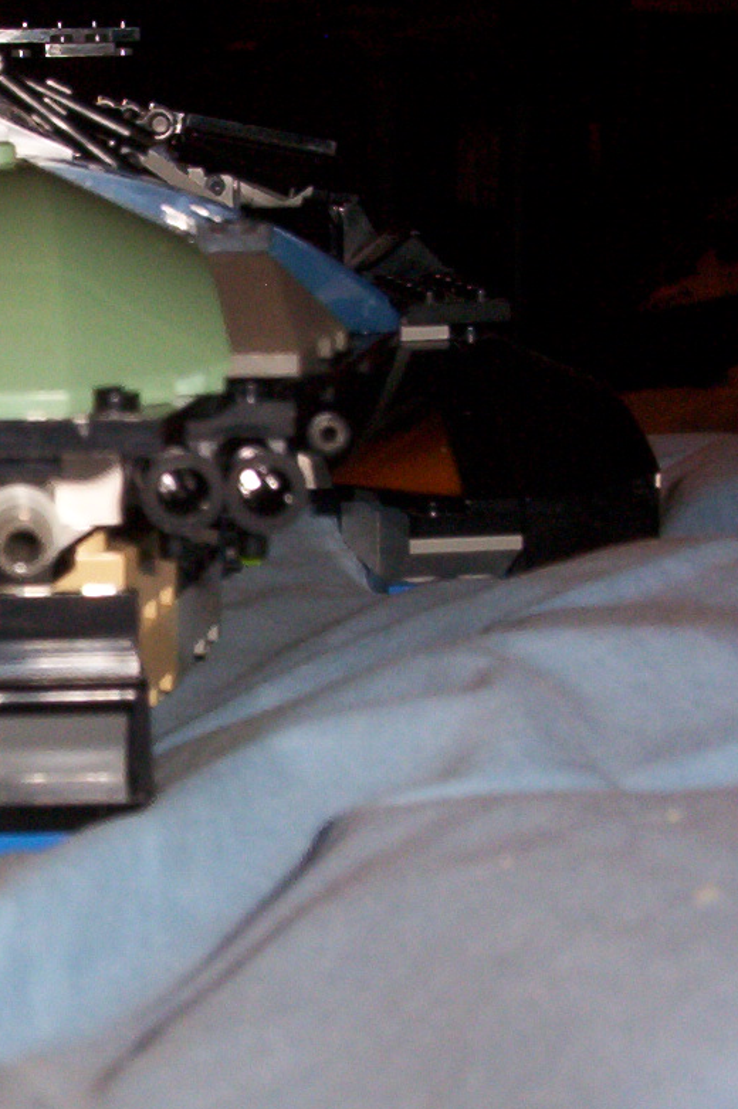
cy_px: 561
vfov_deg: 23.9
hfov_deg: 15.4
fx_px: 2616
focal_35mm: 85
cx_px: -200
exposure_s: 1/30
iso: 140
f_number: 4.5
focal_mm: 6
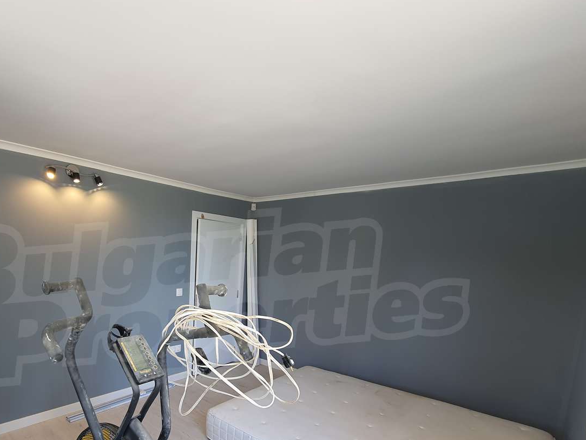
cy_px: 298
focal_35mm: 18
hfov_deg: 85.0
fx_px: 305
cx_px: 200
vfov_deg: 69.3
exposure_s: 1/50
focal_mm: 1.8
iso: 80
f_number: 2.2
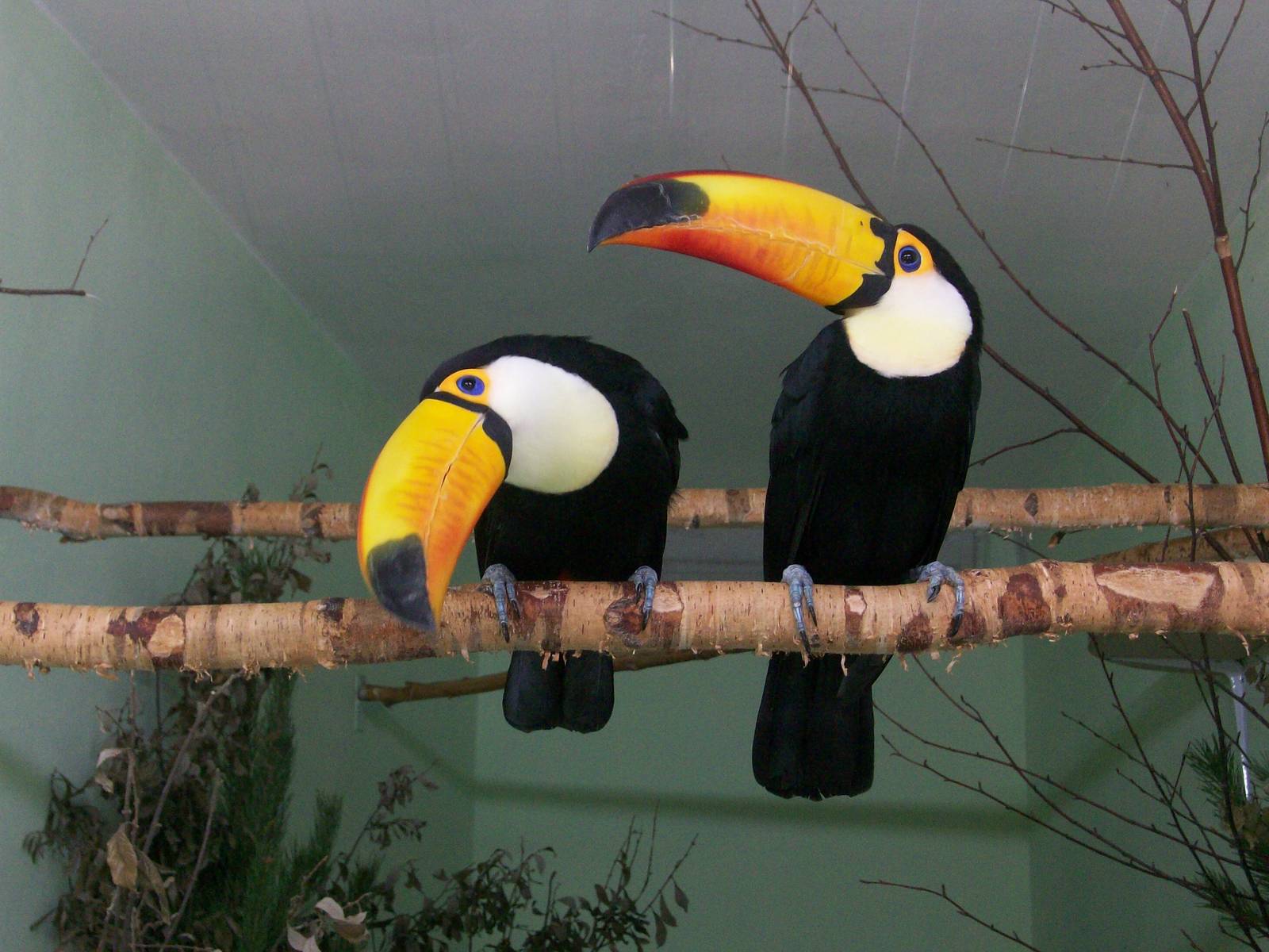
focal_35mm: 53
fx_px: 1943
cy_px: 476
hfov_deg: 36.2
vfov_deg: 27.5
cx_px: 634
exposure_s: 1/16
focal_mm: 8.8
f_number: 3.6
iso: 183
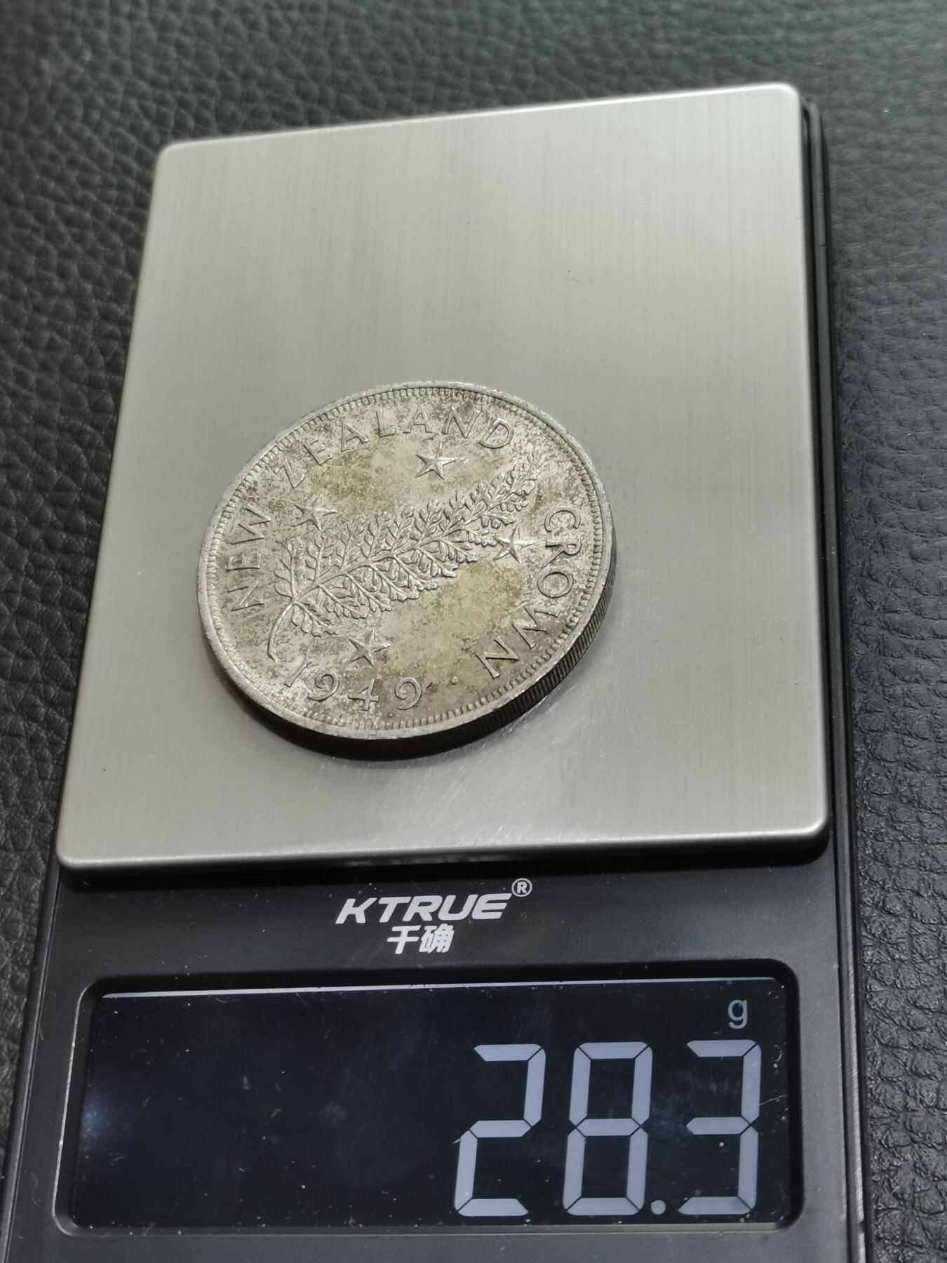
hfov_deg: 24.0
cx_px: 474
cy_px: 632
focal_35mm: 61
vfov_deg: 31.7
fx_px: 2225
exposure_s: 1/90
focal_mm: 5.58
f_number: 1.8
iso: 64
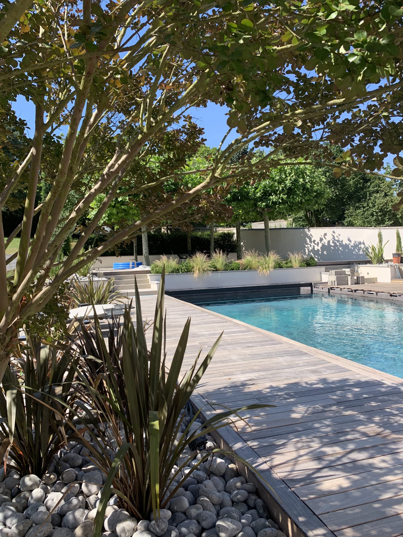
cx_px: 202
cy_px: 268
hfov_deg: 53.1
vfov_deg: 67.3
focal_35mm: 26
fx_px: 404
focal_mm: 4.25
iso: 25
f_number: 1.8
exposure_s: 1/1076
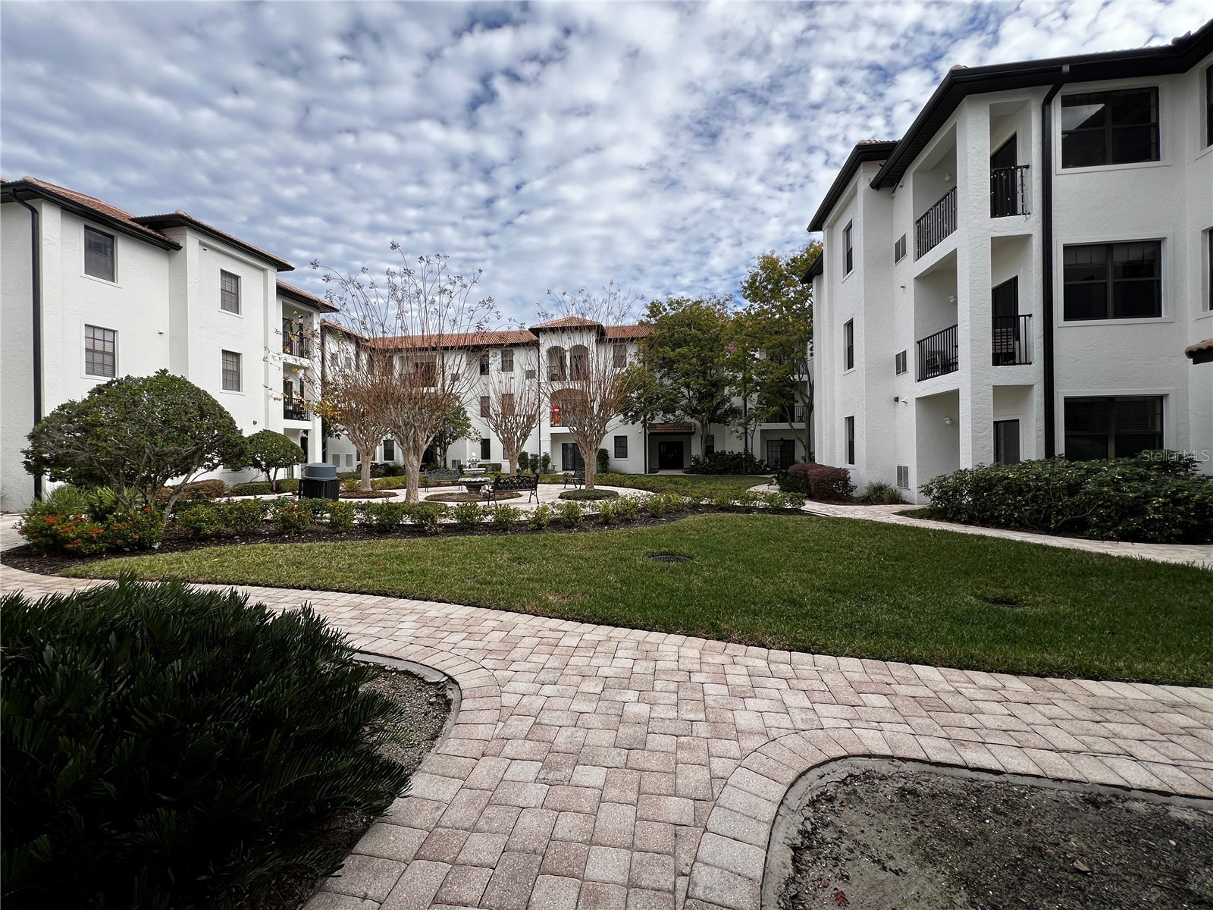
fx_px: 456
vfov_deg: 89.9
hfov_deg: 106.2
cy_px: 455
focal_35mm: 13
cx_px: 606
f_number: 1.8
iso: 32
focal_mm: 1.57
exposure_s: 1/927
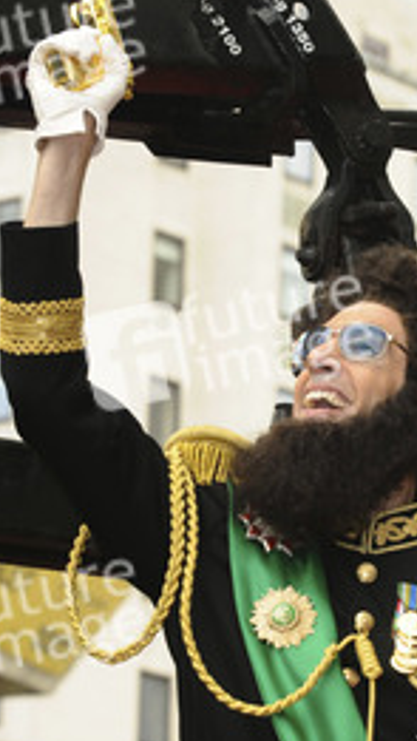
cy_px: 485
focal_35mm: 193
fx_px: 3790
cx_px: 311
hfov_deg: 6.3
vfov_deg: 11.1
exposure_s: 1/200
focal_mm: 80
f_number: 5.6
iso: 640
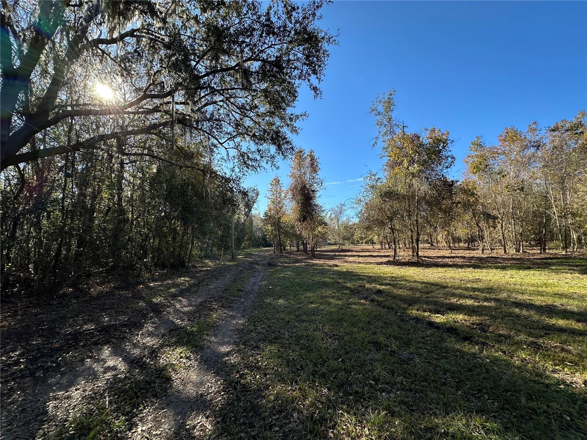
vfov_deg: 85.7
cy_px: 220
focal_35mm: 14
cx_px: 294
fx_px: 237
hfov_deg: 102.1
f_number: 2.2
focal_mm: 2.22
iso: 40
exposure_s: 1/707
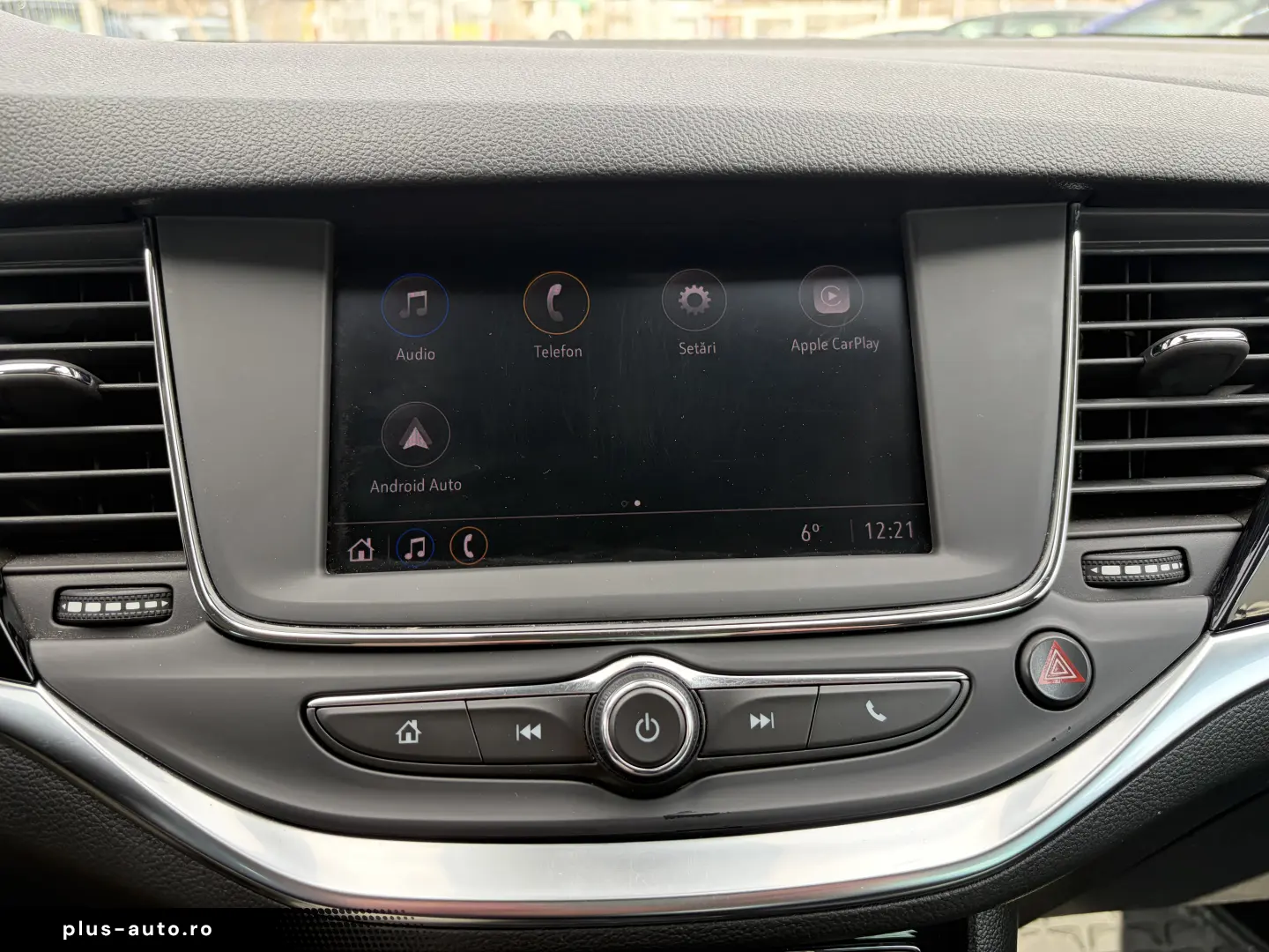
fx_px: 953
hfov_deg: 67.3
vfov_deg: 53.1
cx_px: 634
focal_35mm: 26
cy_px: 476
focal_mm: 5.96
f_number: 1.6
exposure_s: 1/211
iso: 80
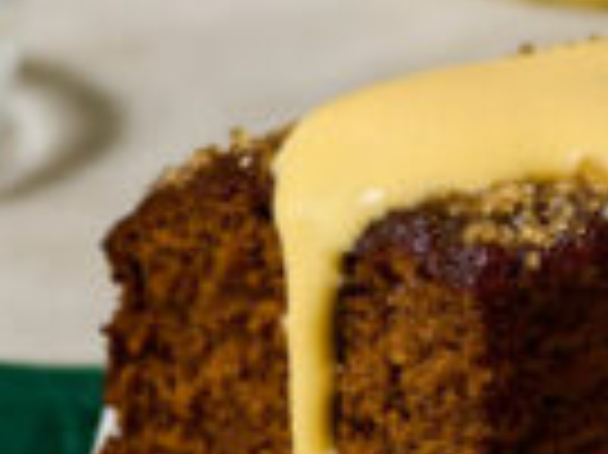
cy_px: 47
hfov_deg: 3.5
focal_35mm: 569
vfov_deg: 2.6
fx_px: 9985
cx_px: 1094
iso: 80
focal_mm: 100
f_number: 7.1
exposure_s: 1/160
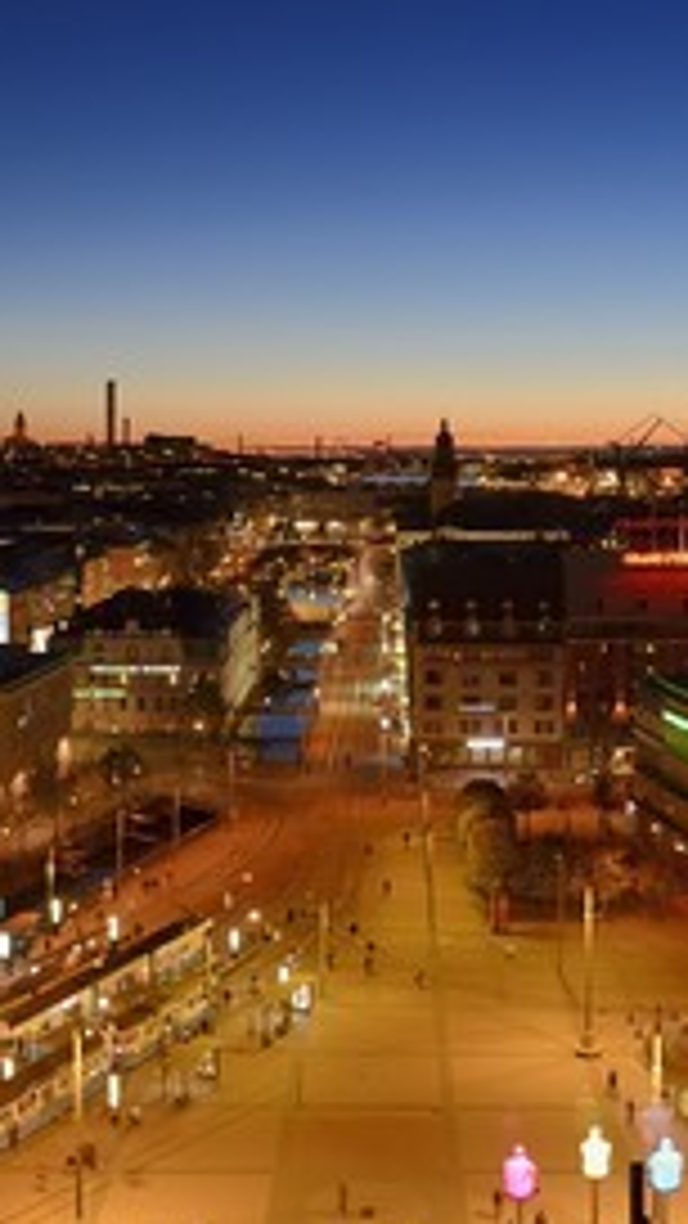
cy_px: 616
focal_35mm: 42
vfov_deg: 48.4
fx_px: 1362
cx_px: 225
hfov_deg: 28.2
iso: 800
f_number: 5
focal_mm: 26
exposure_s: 1/3.33
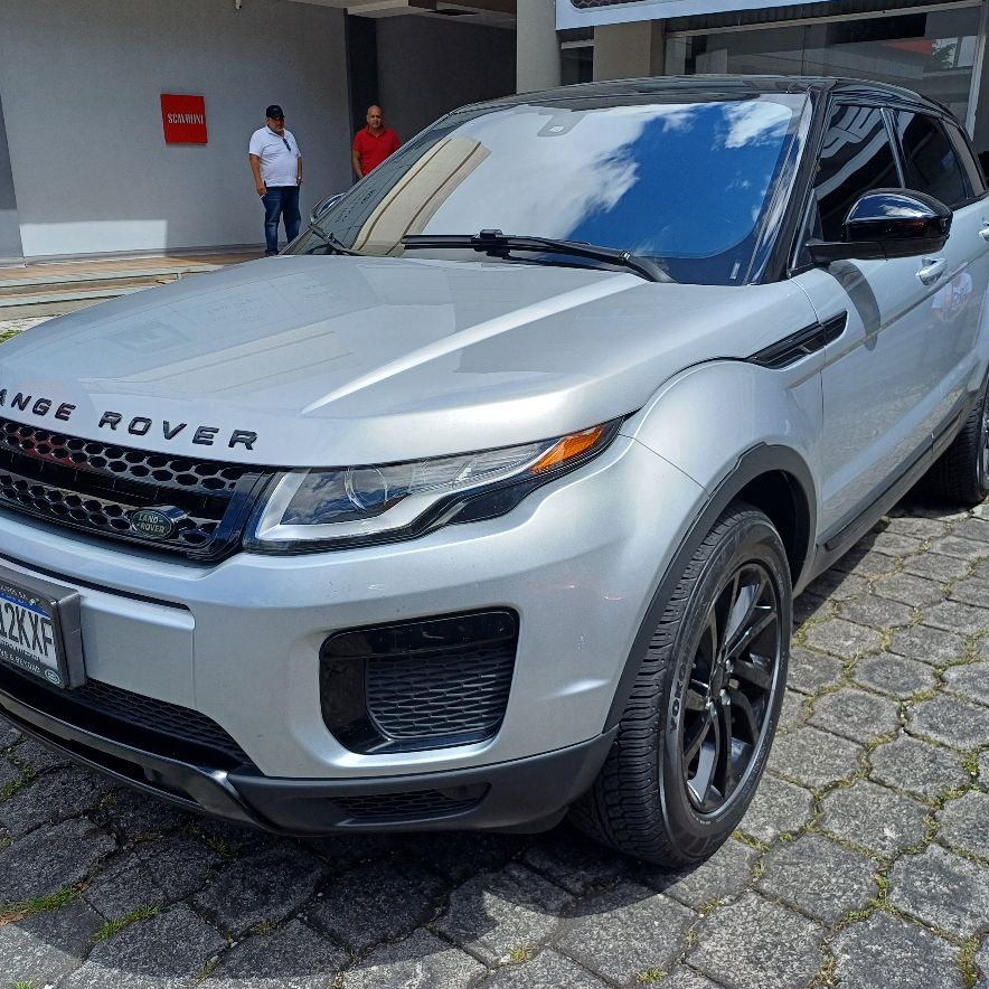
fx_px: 970
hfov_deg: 54.0
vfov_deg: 54.0
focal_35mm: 30
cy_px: 502
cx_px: 501
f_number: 1.8
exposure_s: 1/1024
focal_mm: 4.65
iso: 50
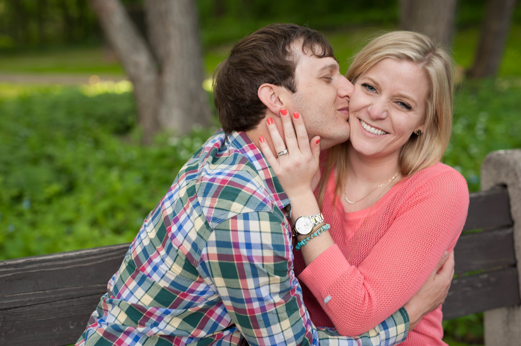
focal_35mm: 50
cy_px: 173
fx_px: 723
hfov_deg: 39.6
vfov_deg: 27.0
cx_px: 260
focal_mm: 50
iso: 400
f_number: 2.2
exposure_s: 1/160
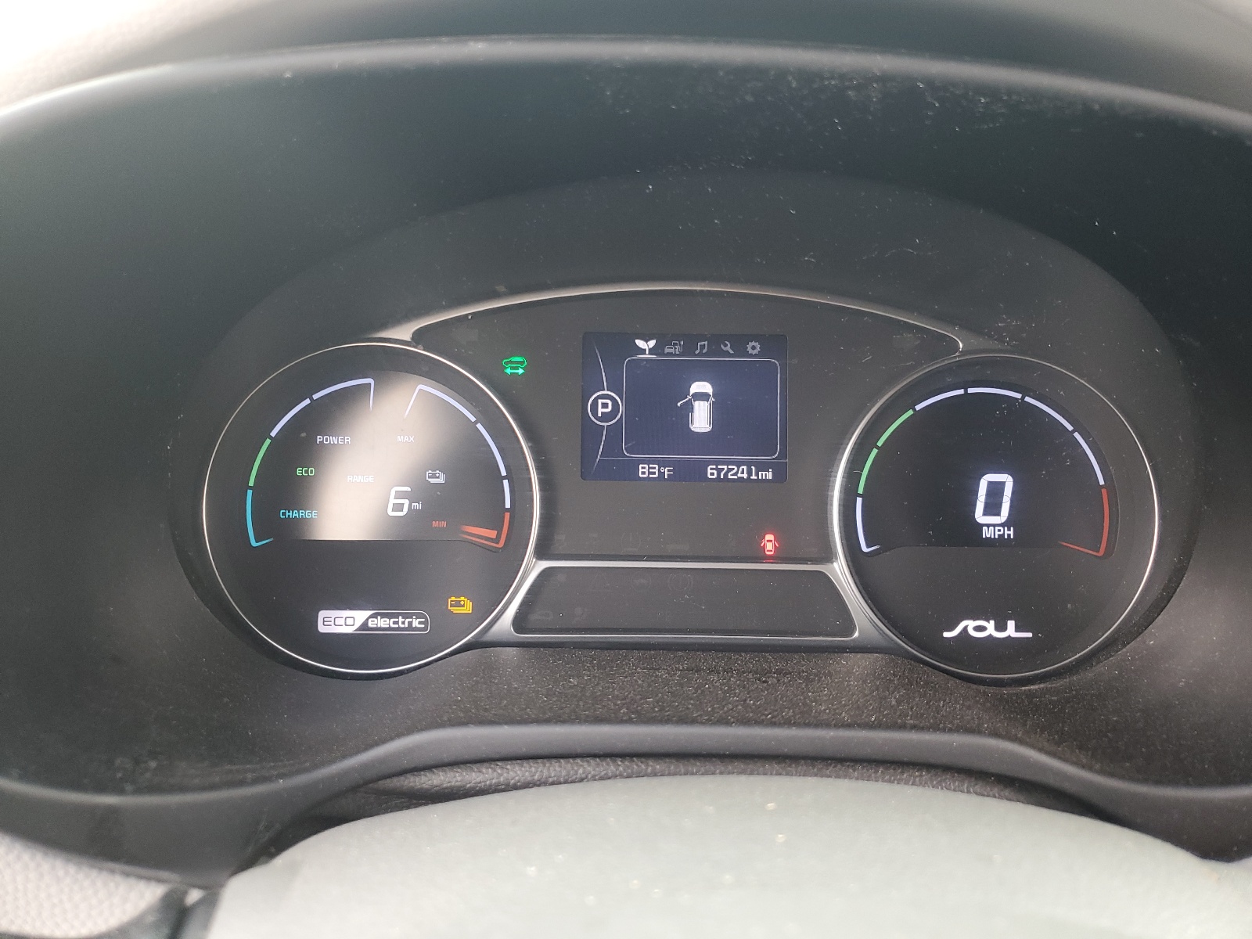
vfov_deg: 53.1
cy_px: 470
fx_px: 940
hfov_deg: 67.3
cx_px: 626
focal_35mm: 26
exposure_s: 1/60.2
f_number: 1.5
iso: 86
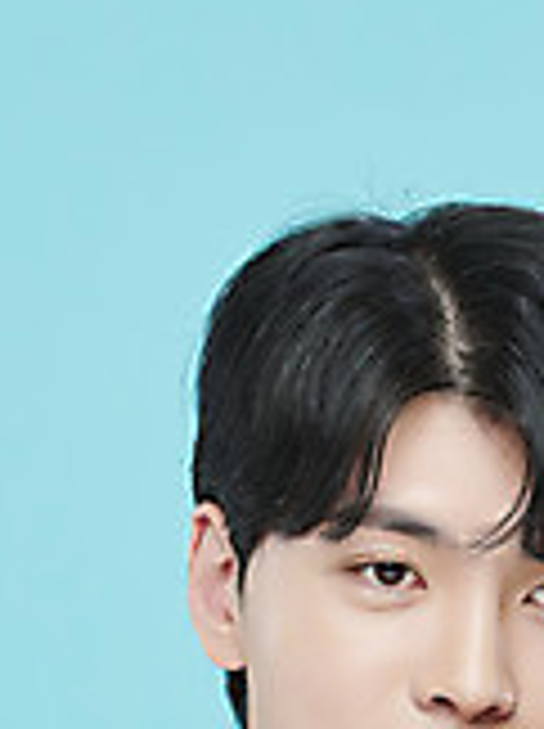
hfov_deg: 3.1
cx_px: 272
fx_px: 9979
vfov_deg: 4.2
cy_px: 585
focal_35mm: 475
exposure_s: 1/125
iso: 64
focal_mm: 200
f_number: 8
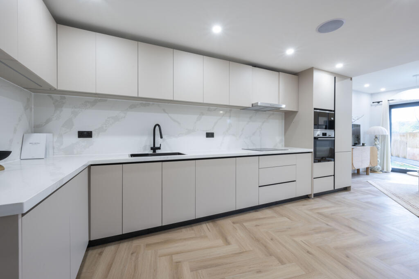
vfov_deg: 79.1
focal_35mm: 14
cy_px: 140
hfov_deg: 102.3
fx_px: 169
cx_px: 210
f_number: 16
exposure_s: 1.6
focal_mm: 14.5
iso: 200
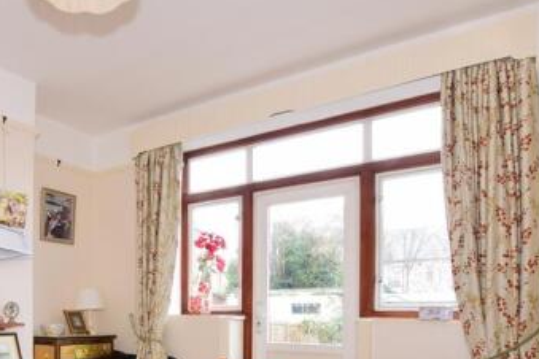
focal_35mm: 29
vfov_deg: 41.8
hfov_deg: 60.3
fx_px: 434
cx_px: 137
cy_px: 315
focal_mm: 10
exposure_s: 1
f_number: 22
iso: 400
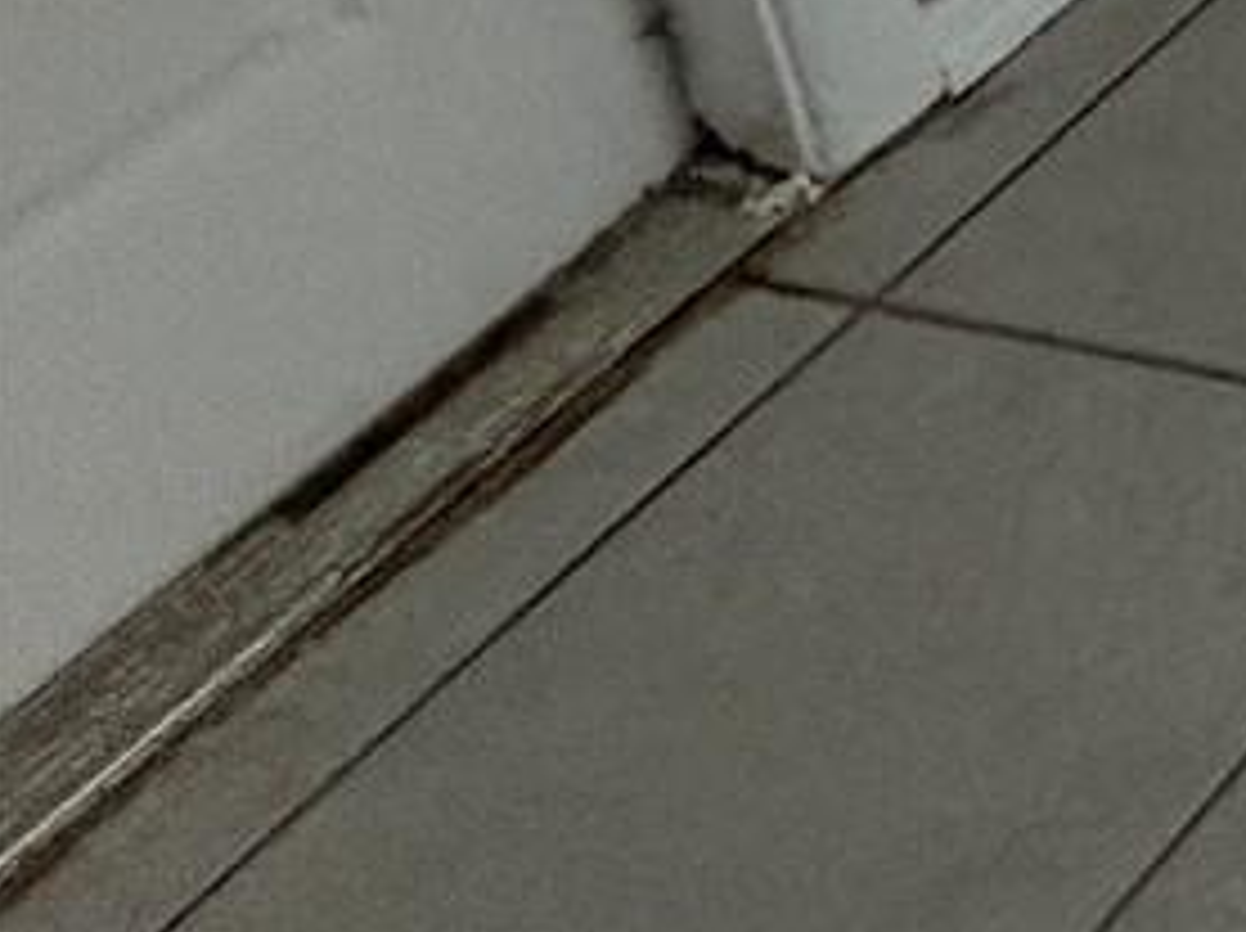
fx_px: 2912
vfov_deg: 11.7
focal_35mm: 81
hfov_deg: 12.2
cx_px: 3581
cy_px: -1729
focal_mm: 2.22
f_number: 2.2
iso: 320
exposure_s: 1/60
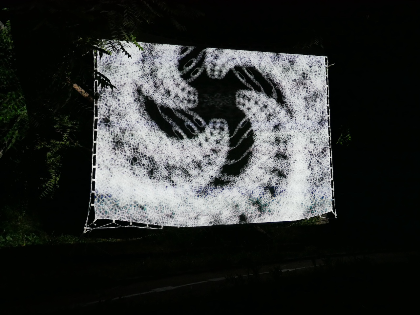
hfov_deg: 49.0
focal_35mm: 38
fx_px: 461
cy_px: 158
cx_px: 210
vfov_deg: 37.7
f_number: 4.1
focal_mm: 19
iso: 3200
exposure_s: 1/40
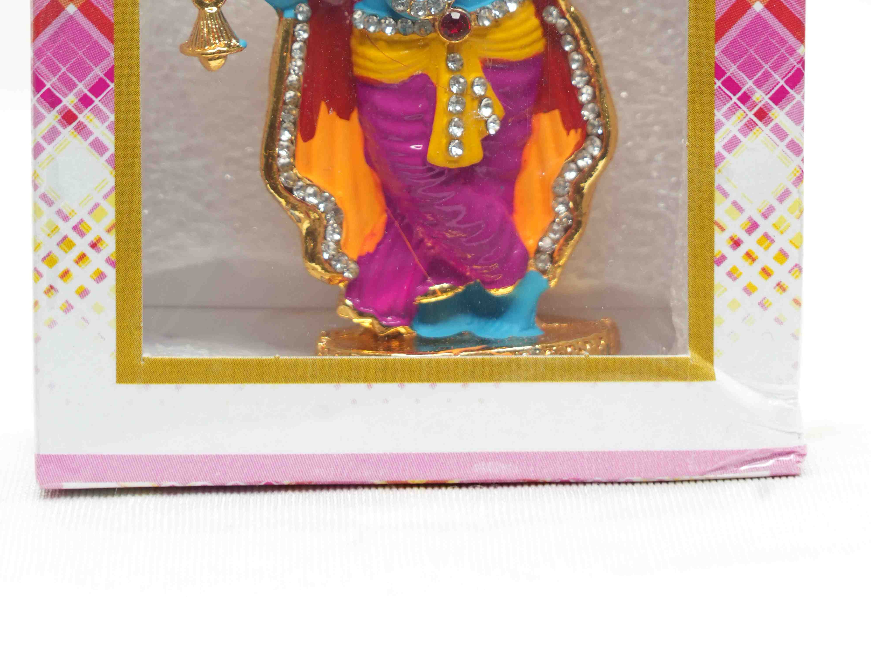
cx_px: 429
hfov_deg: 11.1
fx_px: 4479
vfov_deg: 8.3
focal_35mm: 178
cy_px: -95
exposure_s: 1/50
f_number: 7.1
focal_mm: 105
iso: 800
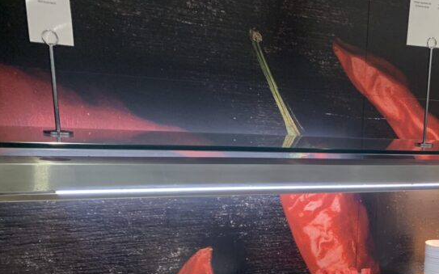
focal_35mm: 52
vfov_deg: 23.4
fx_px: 622
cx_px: 399
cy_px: 295
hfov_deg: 36.4
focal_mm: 4.25
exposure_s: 1/50
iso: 100
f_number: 1.8
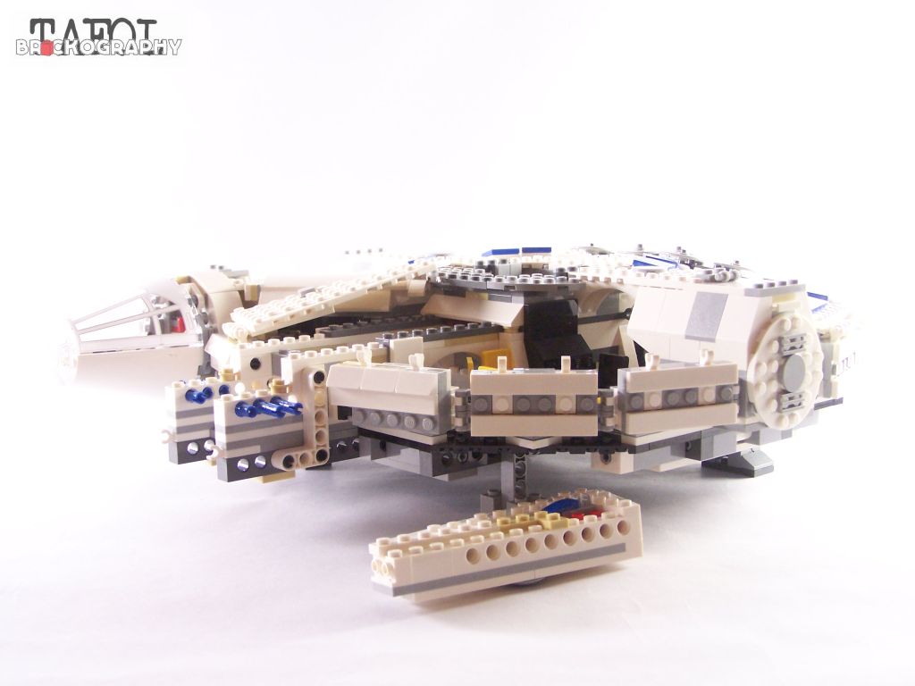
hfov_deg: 37.5
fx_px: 1348
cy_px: 343
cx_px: 458
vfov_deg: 28.6
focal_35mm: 51
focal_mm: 8.5
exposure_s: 1/20
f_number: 3.2
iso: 200
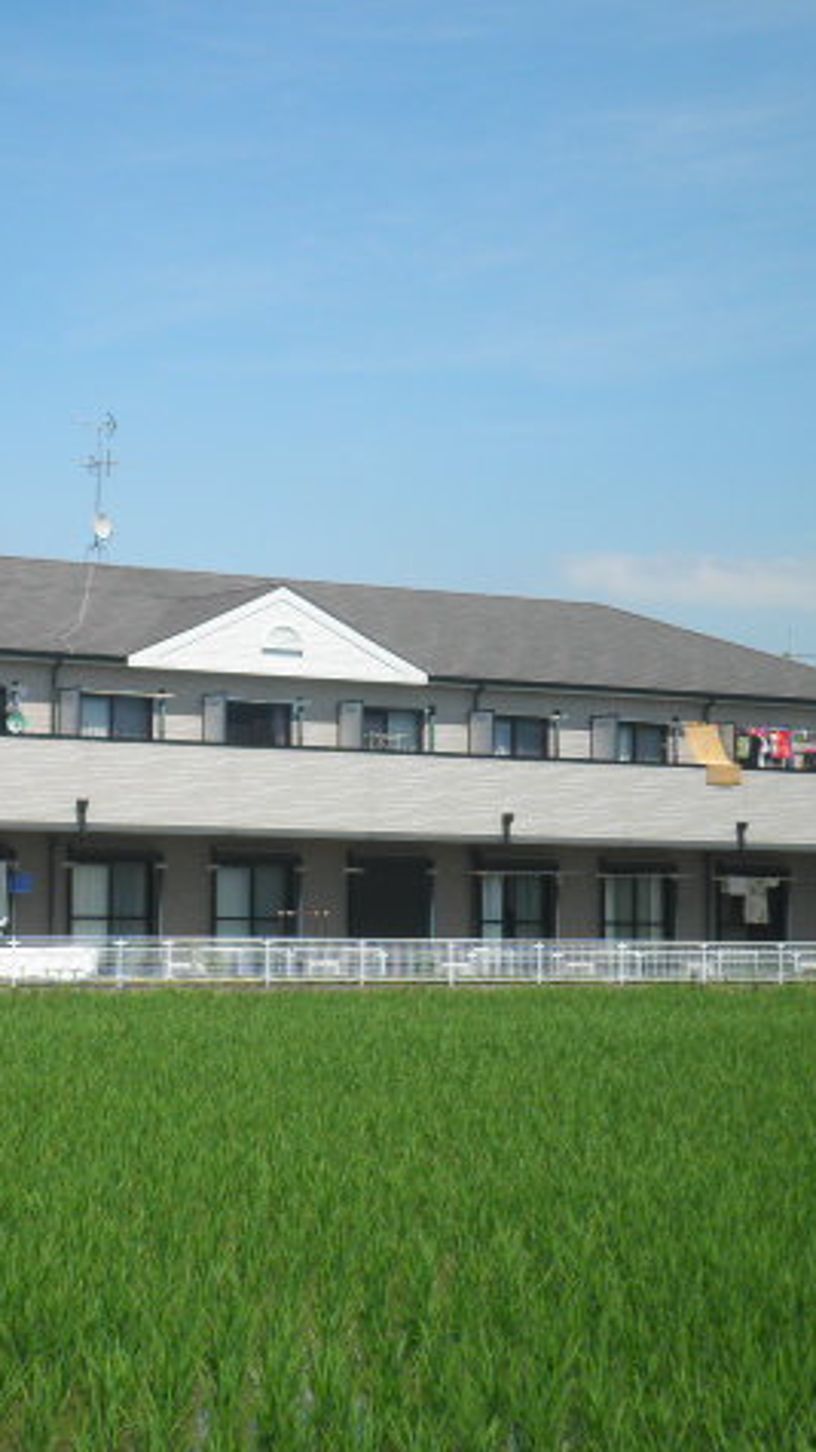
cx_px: 119
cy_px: 721
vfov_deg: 30.6
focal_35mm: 69
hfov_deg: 17.3
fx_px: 2656
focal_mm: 8.3
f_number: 9.6
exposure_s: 1/100
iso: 64
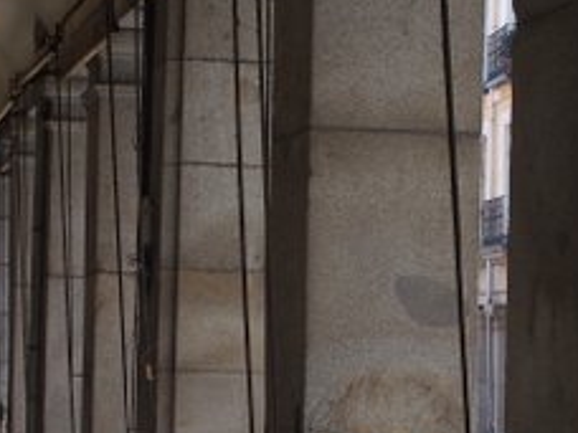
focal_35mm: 120
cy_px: 347
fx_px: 2004
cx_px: 127
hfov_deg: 16.3
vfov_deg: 12.3
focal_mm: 12
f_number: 3.5
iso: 100
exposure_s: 1/200
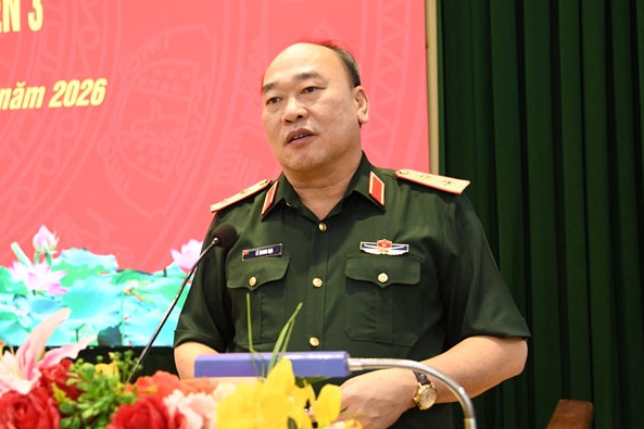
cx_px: 155
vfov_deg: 23.0
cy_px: 214
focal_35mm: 59
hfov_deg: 33.2
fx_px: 1055
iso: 1250
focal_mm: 35
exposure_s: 1/125
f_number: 4
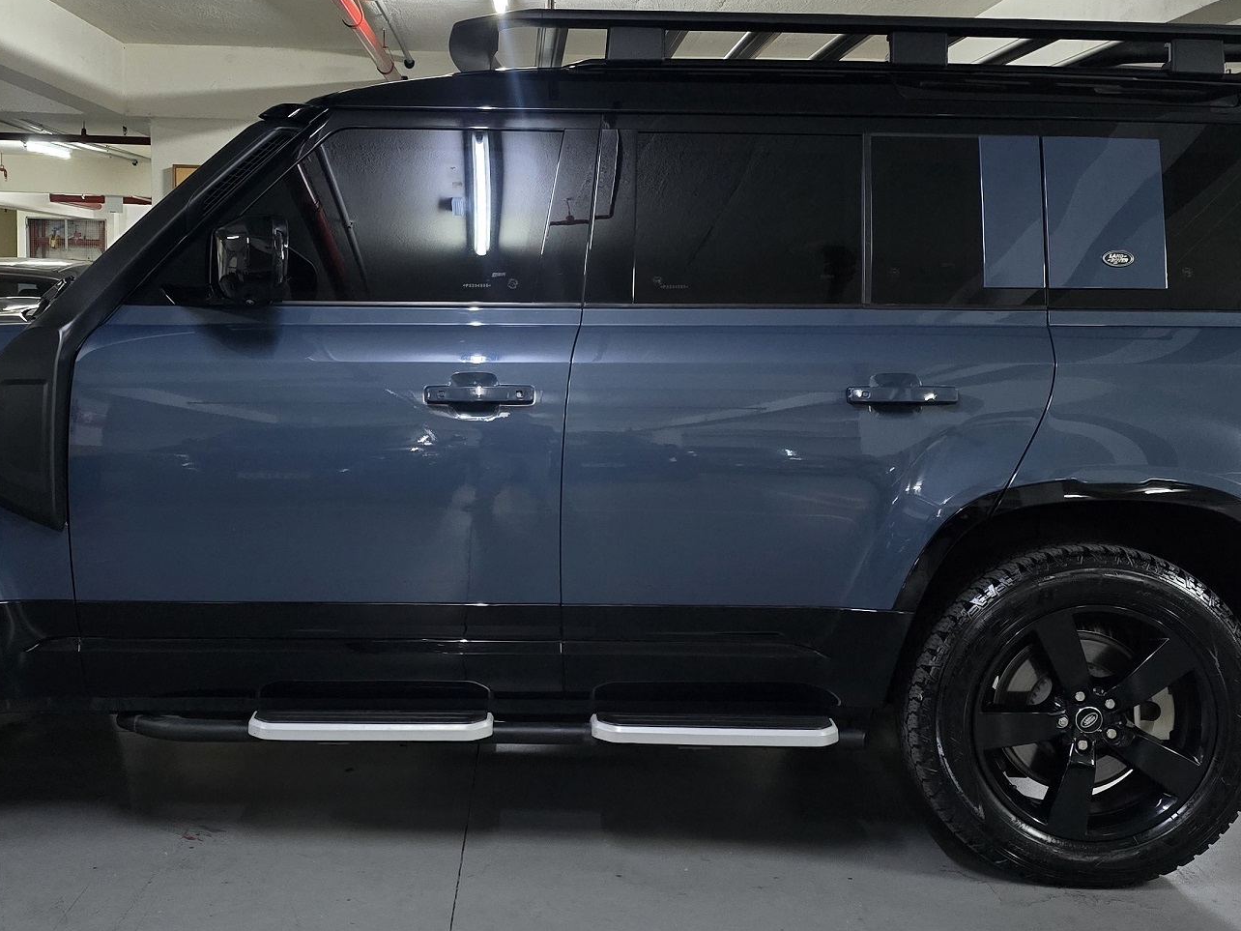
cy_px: 472
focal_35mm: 43
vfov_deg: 33.6
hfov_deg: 43.6
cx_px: 499
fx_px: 1542
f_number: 1.7
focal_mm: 6.3
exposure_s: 1/30
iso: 1600
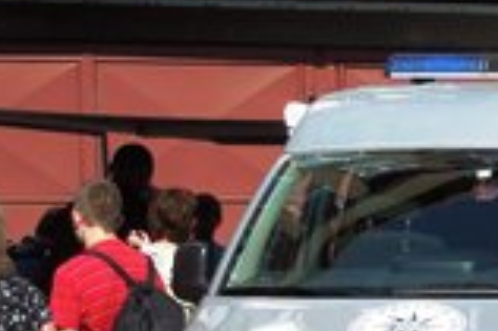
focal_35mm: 181
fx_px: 2501
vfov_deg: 7.5
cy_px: 460
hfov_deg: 10.5
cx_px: 990
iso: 100
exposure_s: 1/1000
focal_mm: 7.8
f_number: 3.9
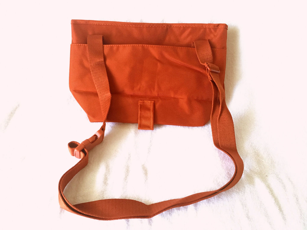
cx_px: 154
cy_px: 115
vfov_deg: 48.2
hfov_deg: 61.7
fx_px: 257
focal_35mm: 29
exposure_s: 1/33
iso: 250
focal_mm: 4.15
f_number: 2.2
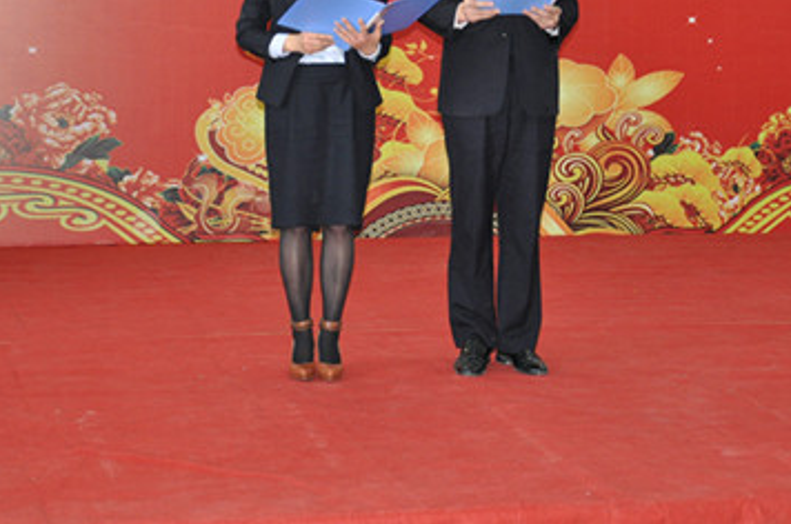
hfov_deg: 20.2
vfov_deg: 13.4
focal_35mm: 101
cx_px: 447
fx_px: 2215
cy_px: 84
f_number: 4.5
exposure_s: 1/60
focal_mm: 40
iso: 800
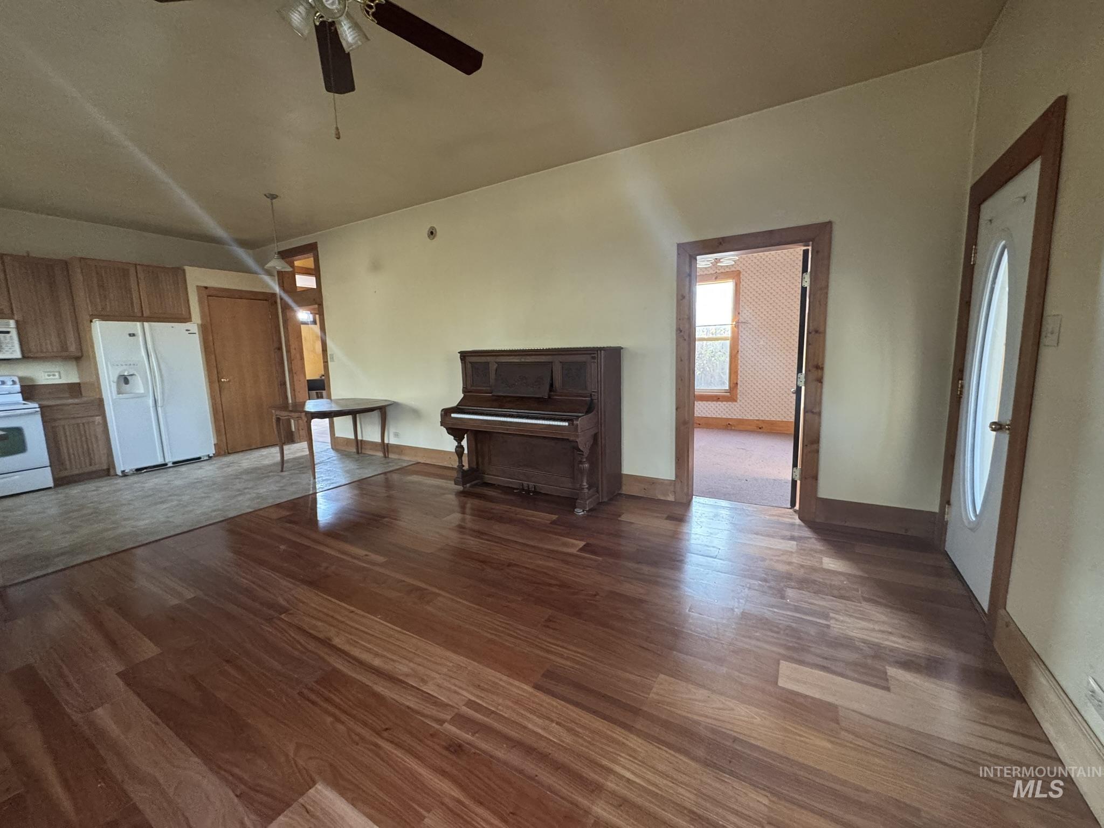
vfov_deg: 85.7
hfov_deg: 102.1
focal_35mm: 14
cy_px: 414
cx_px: 552
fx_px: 446
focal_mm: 2.22
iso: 500
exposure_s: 1/60
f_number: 2.2
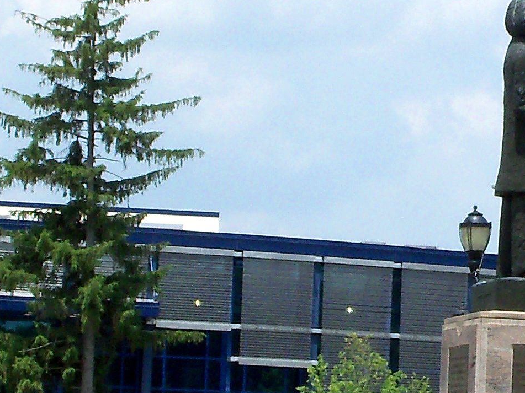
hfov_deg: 9.0
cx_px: 629
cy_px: 173
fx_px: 3291
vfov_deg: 6.8
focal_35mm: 217
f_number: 6
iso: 80
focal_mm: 9.3
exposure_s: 1/400
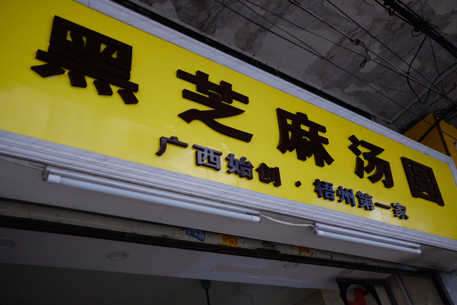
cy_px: 152
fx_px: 444
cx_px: 228
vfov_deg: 37.9
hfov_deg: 54.4
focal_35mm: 35
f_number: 2.2
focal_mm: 23
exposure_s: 1/1600
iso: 2500
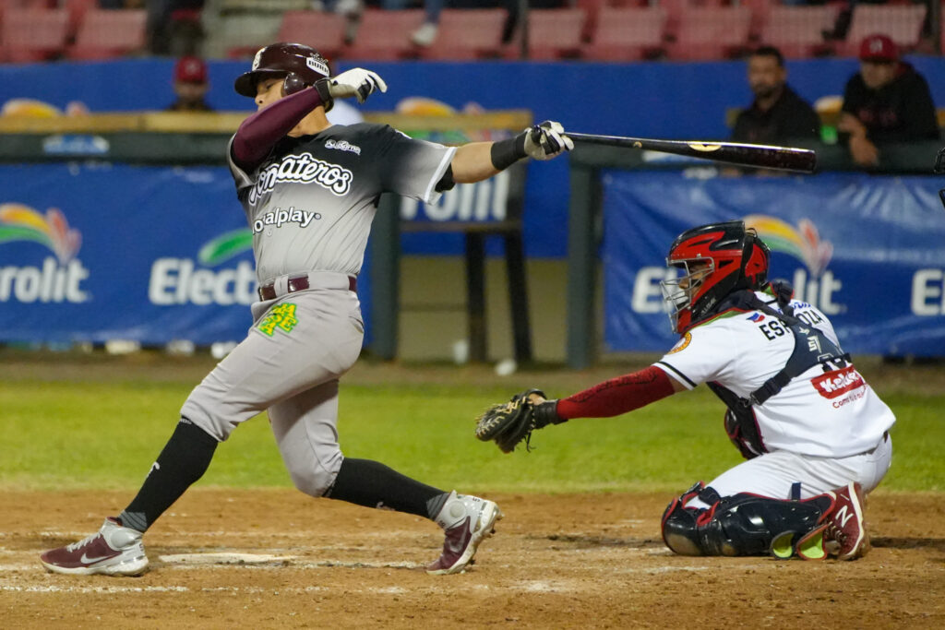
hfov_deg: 10.3
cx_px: 472
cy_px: 315
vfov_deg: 6.9
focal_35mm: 200
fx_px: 5250
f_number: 2.8
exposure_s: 1/1600
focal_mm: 200
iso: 10000
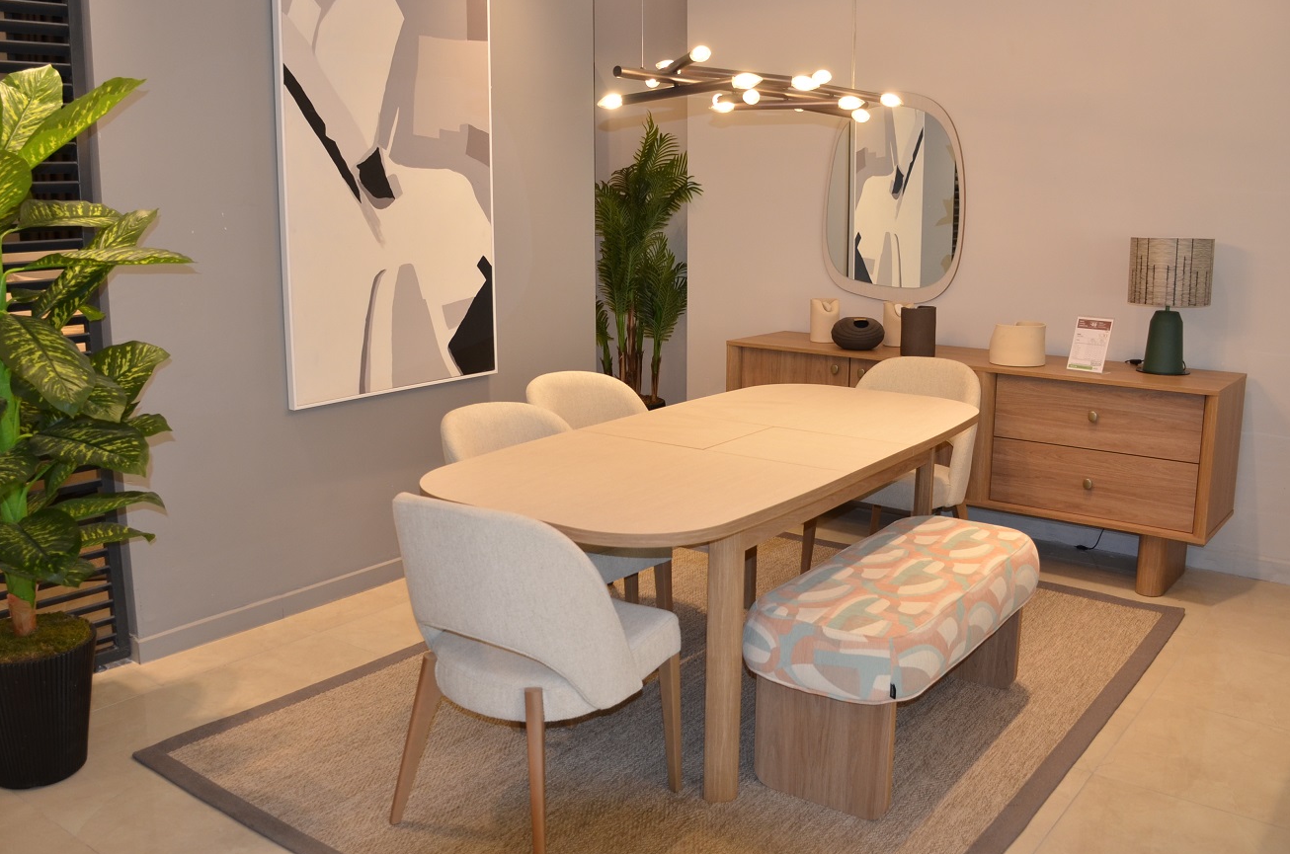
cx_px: 612
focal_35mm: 31
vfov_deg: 42.1
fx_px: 1109
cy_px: 378
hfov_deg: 60.4
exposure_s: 1/100
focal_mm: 18
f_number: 3.5
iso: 400
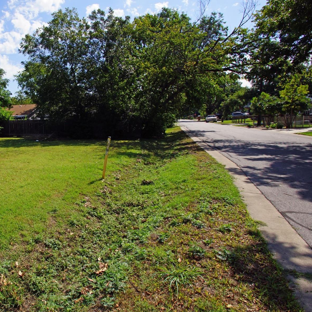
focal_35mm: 22
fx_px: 224
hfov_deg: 63.3
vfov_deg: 69.4
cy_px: 137
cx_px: 60
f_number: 13
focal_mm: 10
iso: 100
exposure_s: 1/125
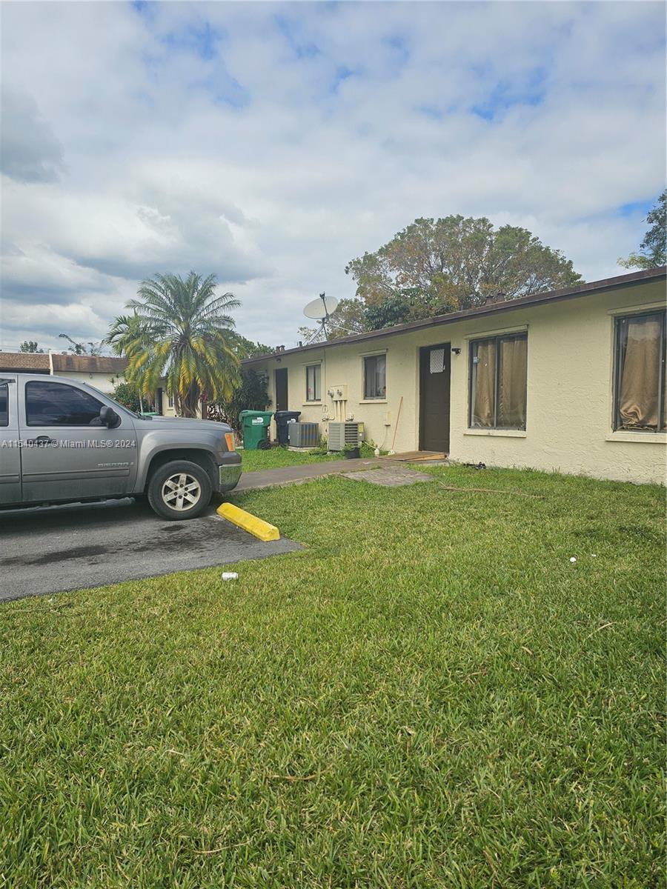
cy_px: 444
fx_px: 591
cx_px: 334
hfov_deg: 58.9
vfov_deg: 73.9
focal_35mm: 23
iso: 10
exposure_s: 1/1365
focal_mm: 6.3
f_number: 1.7
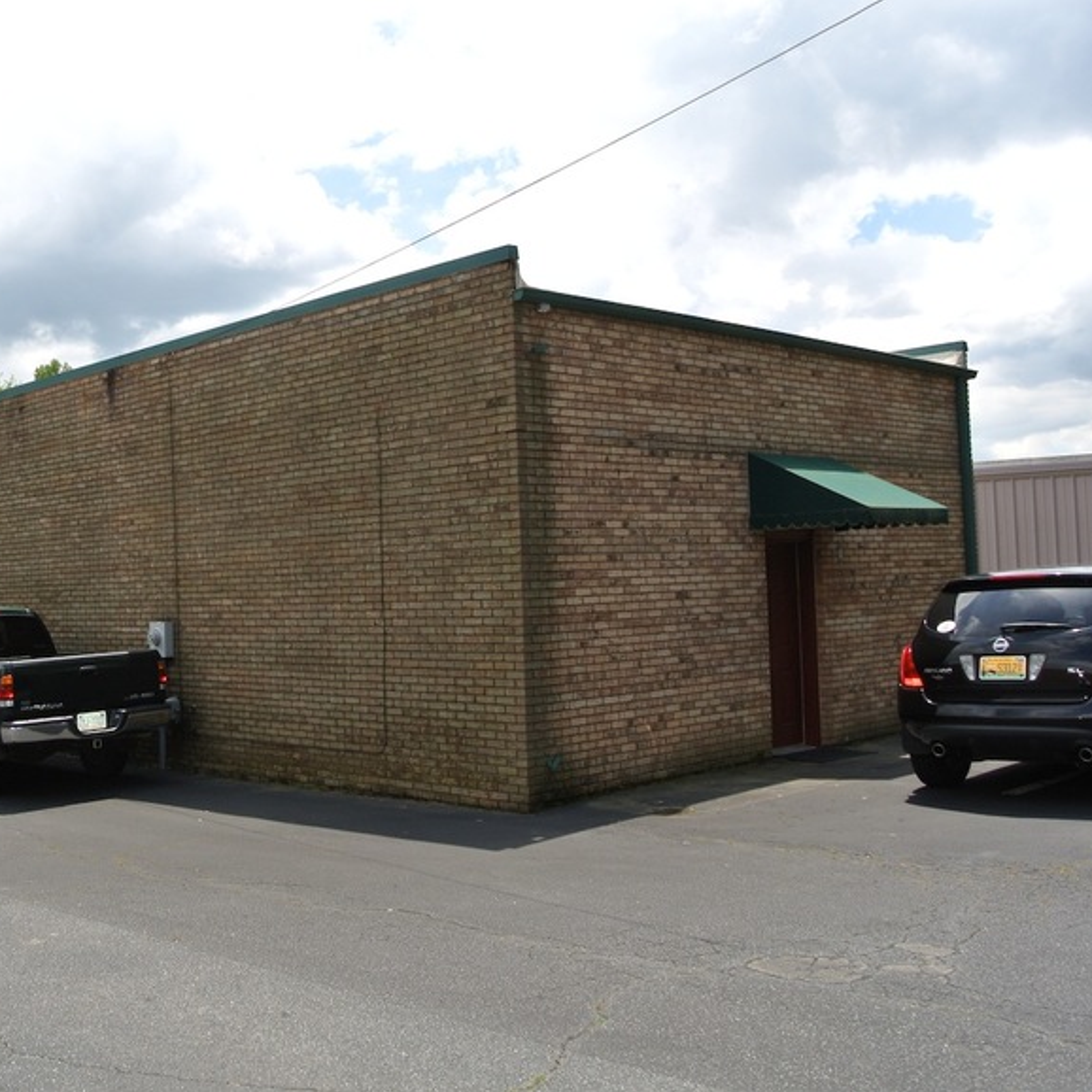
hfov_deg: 43.5
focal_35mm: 37
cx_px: 276
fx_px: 1321
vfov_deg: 44.9
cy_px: 546
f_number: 6.3
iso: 100
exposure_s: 1/250
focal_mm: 11
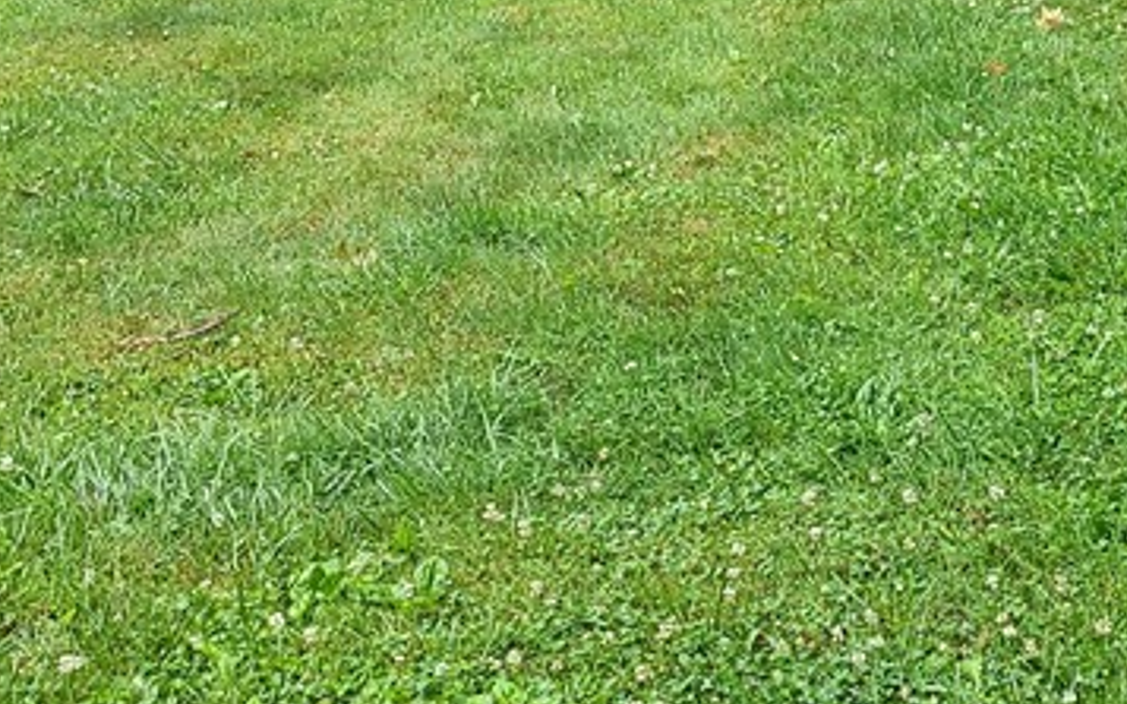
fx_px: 2426
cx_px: 758
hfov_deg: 26.0
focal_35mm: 79
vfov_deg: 15.4
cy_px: -297
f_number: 1.8
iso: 64
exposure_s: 1/60
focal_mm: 5.4
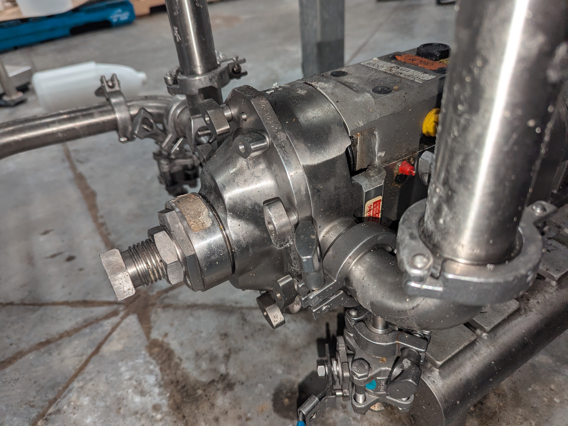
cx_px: 284
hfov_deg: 71.6
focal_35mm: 24
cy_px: 213
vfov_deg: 56.8
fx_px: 394
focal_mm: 6.81
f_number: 1.85
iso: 263
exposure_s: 1/151
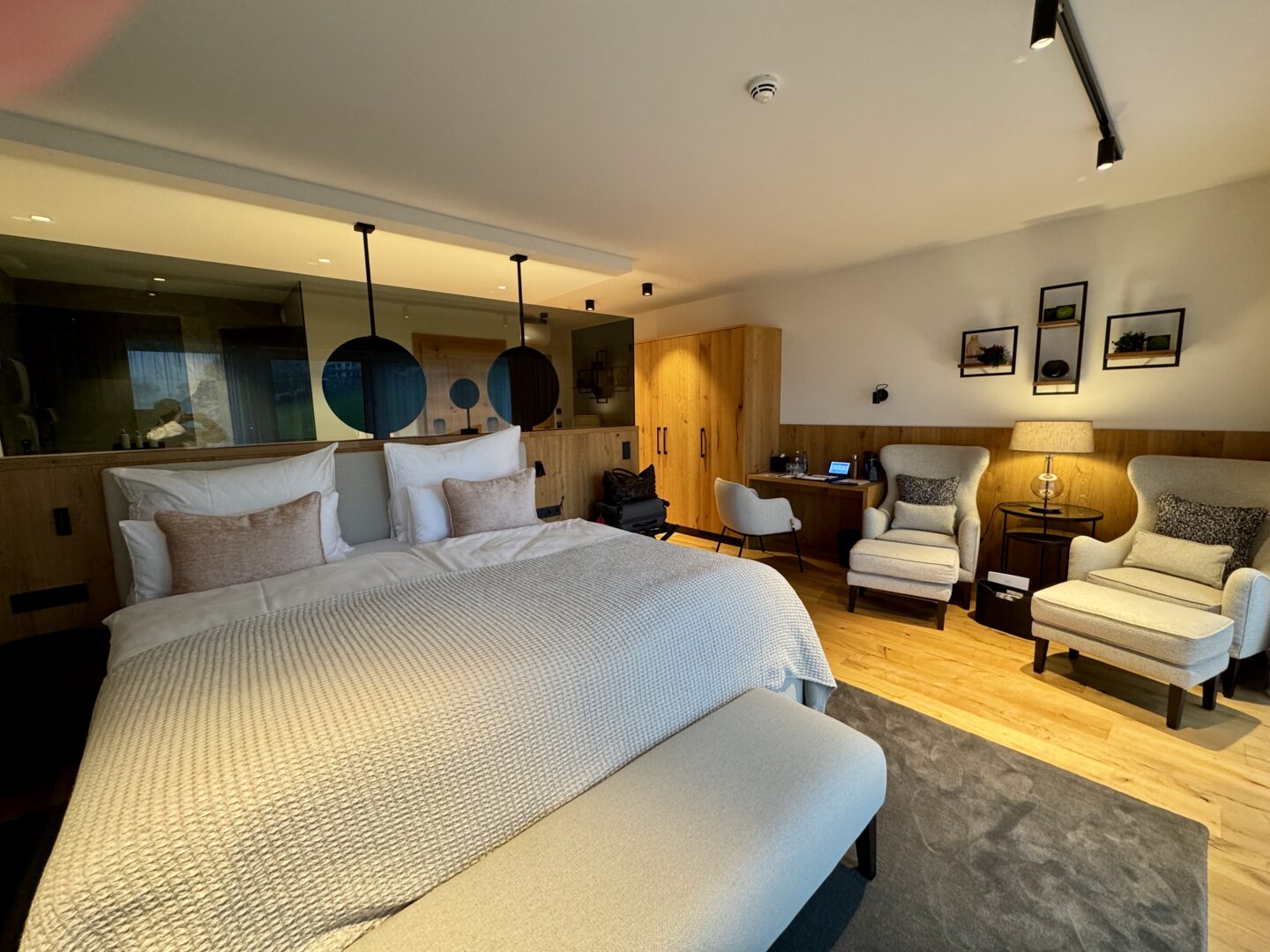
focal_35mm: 14
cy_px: 476
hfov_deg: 102.1
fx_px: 514
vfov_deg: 85.7
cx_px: 635
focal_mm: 2.22
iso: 250
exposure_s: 1/50
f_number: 2.2
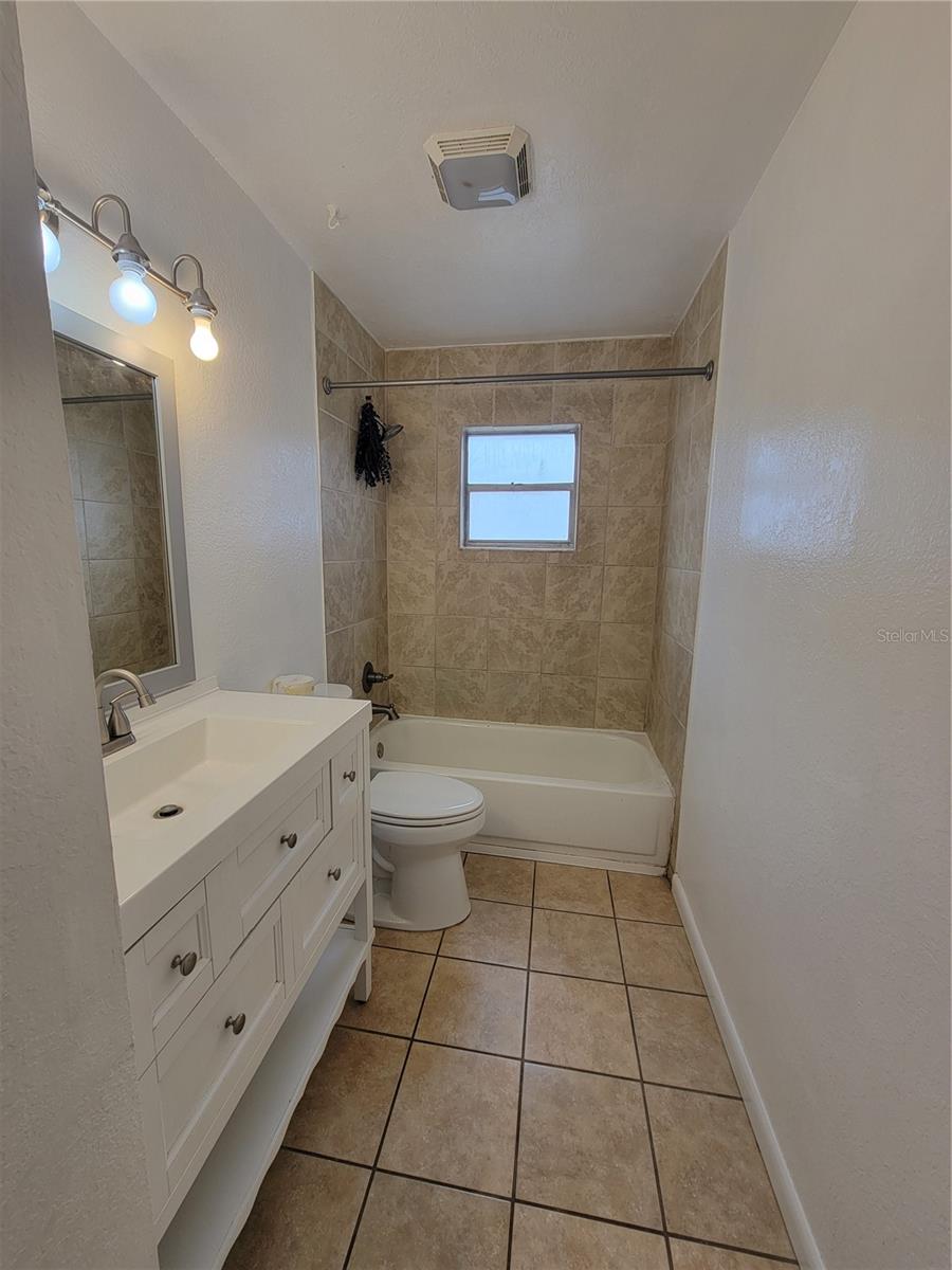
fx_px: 477
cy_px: 635
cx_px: 476
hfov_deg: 89.9
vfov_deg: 106.2
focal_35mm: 13
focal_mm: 2.2
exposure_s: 1/60
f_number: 2.2
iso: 50
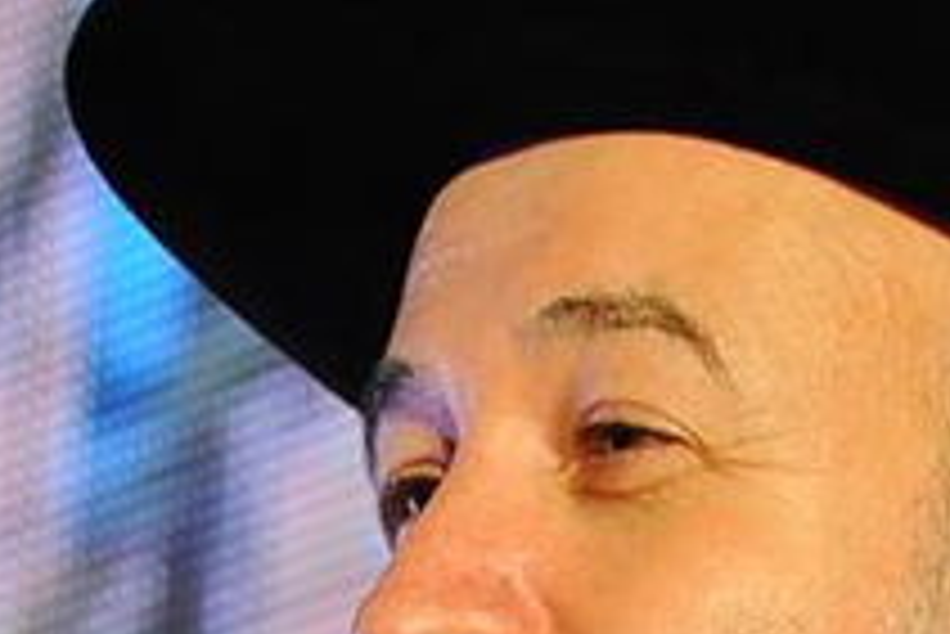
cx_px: 504
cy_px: 1156
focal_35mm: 464
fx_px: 12252
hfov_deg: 4.4
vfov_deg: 3.0
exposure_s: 1/125
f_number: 2.8
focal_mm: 70
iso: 640
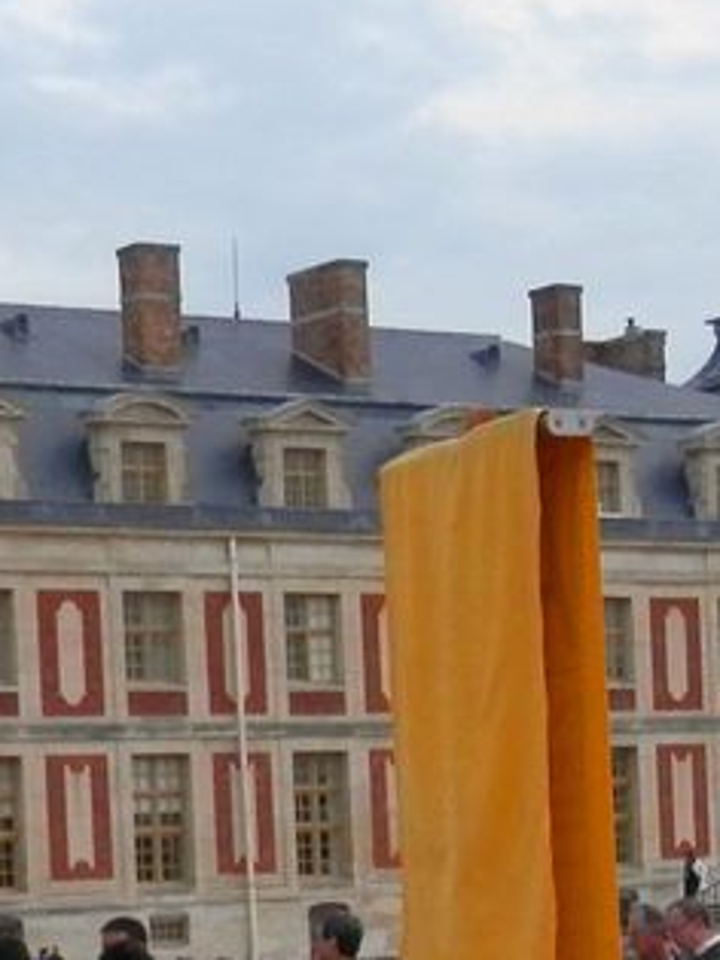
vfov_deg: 15.2
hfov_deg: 11.6
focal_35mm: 127
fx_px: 3524
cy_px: 1009
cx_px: 653
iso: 80
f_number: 8.7
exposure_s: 1/160
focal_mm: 4.5
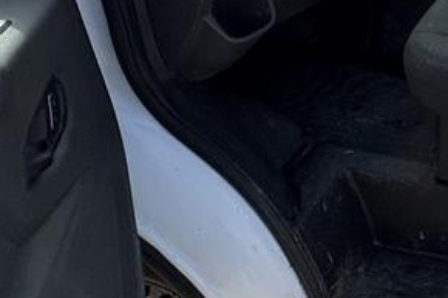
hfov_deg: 32.9
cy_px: -68
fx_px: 560
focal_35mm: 45
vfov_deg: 26.3
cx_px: 576
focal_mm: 2.22
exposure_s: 1/522
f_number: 2.2
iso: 40
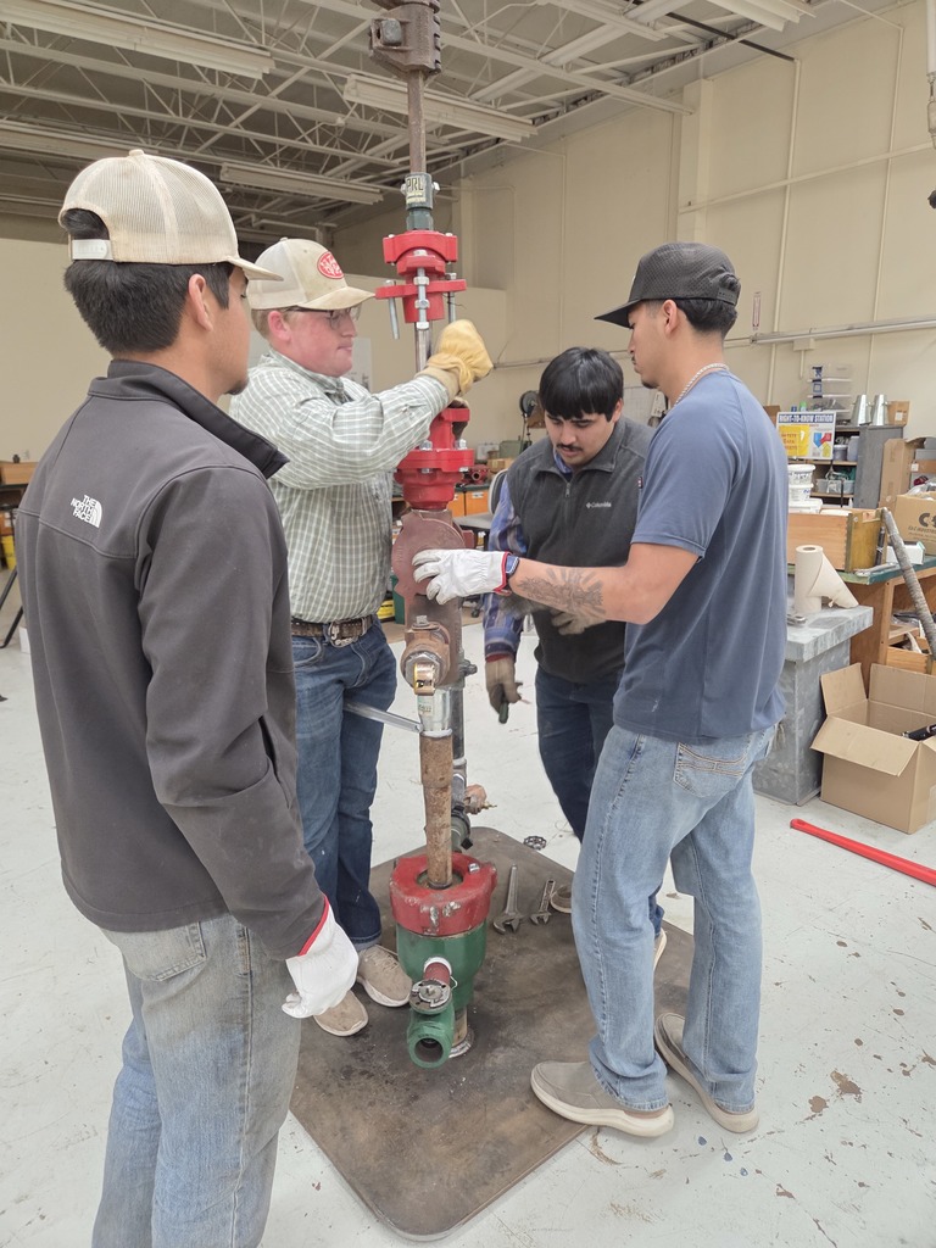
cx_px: 468
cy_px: 624
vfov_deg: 73.9
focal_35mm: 23
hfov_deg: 58.9
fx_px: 829
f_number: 1.8
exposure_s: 1/120
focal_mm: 5.4
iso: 800
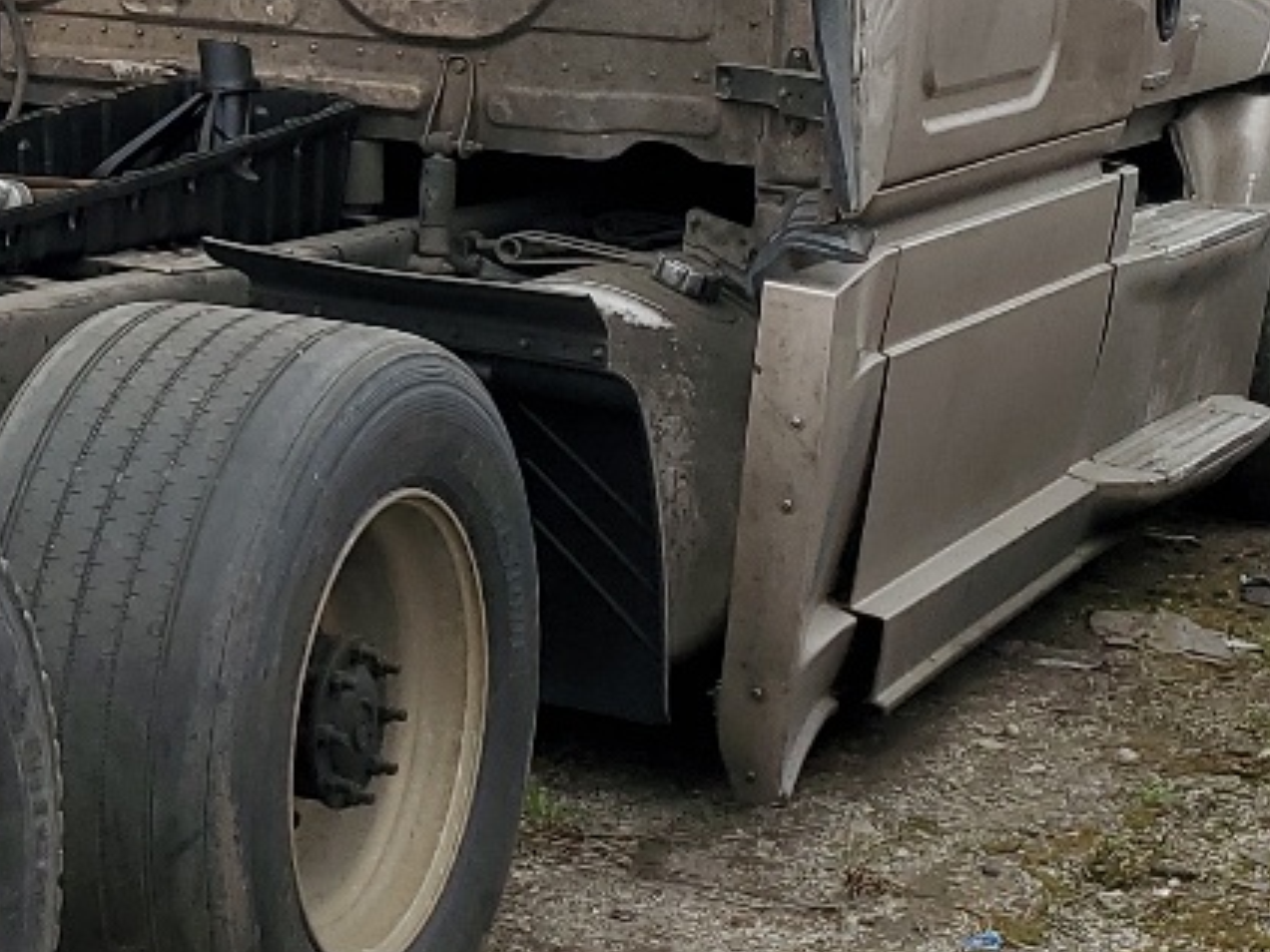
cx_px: -332
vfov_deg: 14.9
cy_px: 51
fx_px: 3595
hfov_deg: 18.7
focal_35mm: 98
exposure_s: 1/1429
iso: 50
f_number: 1.5
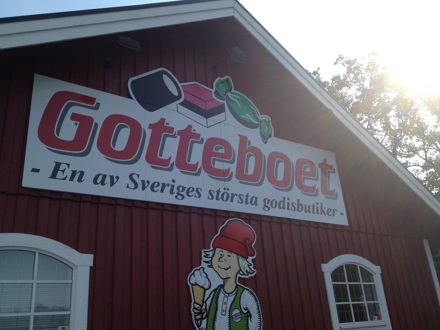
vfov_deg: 40.7
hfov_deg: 52.6
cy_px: 165
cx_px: 220
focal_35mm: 35
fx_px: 445
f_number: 2.4
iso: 50
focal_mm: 4.28
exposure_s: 1/1314
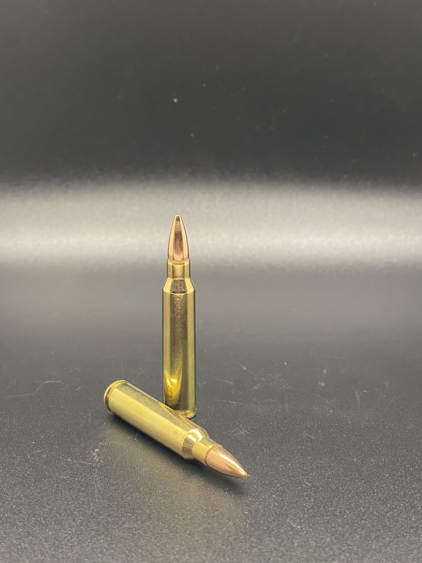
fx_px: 959
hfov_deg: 24.8
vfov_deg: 32.7
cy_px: 308
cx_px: 202
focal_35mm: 59
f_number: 2
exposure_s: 1/60
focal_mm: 6
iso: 500
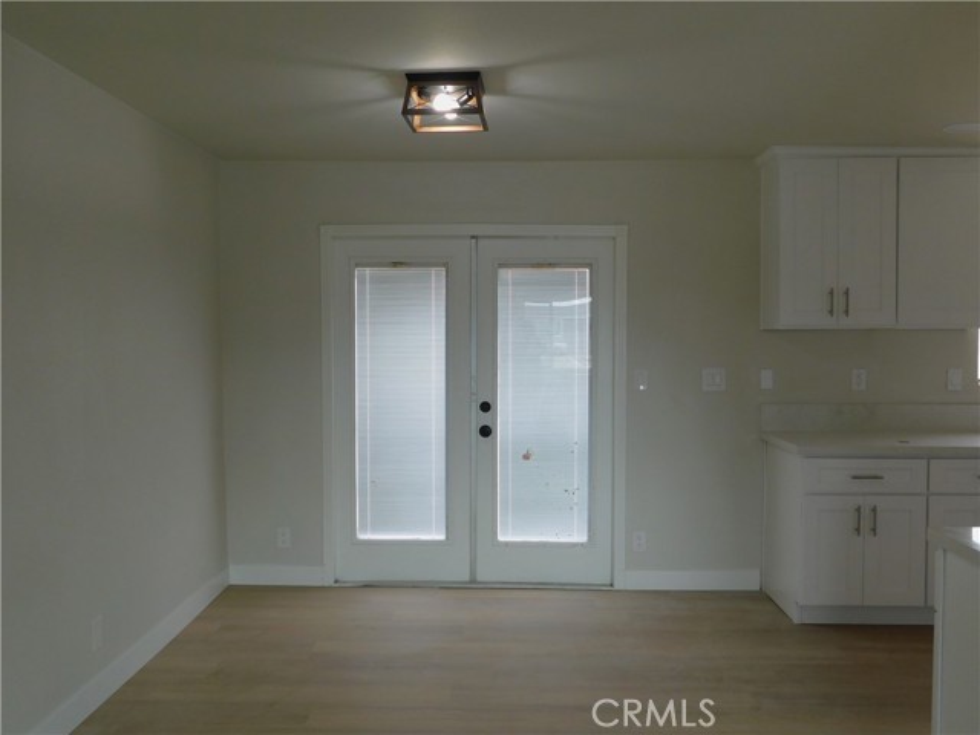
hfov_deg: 60.0
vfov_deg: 46.8
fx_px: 849
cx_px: 490
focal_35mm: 30
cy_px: 368
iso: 125
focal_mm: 5.3
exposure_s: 1/60
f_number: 3.2
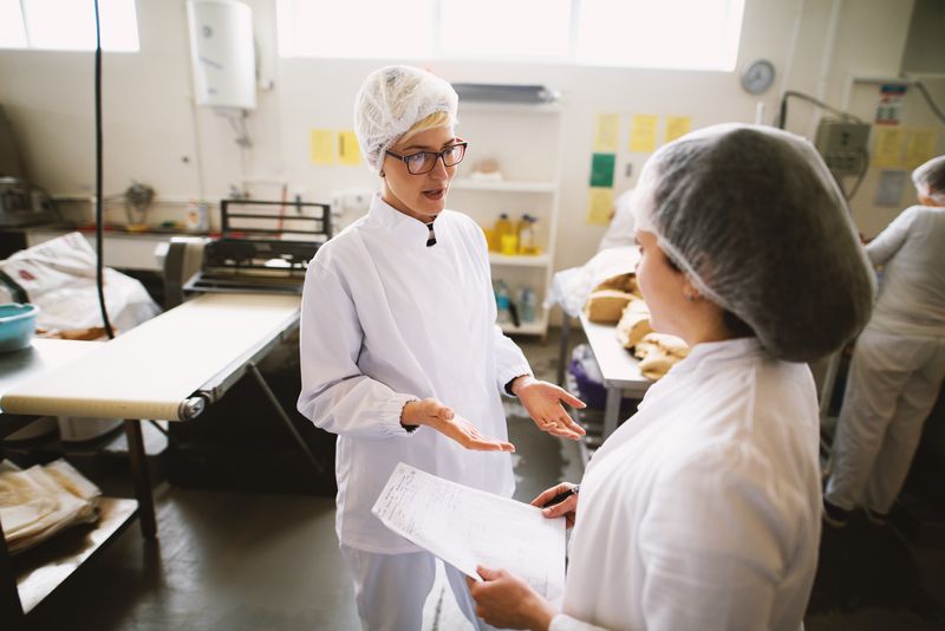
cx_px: 472
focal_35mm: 20
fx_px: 525
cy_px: 316
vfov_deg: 62.0
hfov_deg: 84.0
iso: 320
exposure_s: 1/640
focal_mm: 20
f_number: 1.6
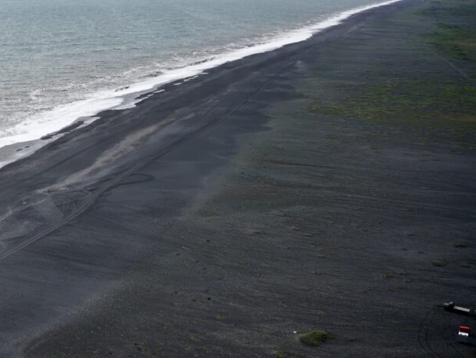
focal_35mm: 56
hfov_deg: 33.2
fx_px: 770
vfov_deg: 26.1
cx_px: 84
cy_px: 141
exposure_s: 1/5000
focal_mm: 35
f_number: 4
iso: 400
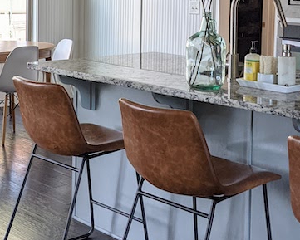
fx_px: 648
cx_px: 112
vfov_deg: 20.6
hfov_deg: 26.0
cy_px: 35
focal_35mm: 73
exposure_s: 1/120
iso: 85
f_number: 1.73
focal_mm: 4.38
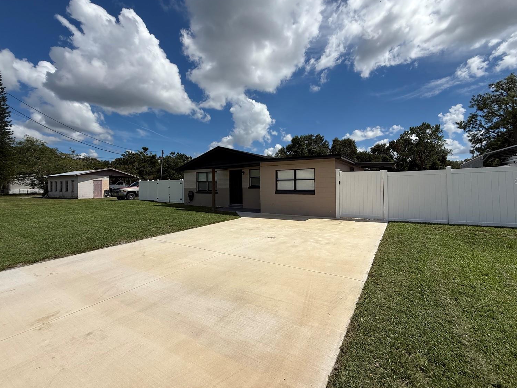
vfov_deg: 81.6
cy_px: 181
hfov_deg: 98.1
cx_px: 270
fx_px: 224
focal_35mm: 15
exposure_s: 1/5155
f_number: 2.2
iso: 50
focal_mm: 2.22
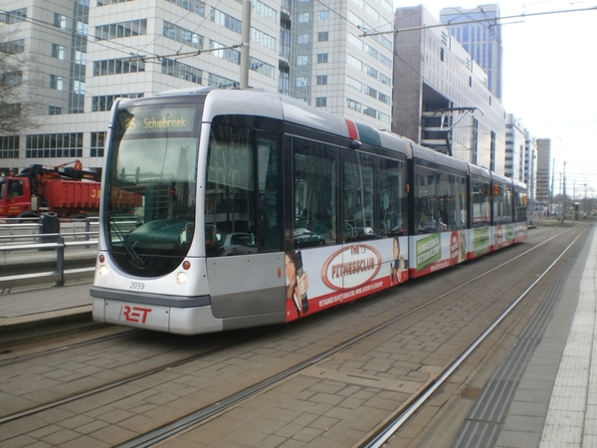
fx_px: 621
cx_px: 298
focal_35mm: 36
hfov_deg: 51.4
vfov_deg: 39.7
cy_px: 224
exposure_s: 1/100
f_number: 4.6
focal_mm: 6.3
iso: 100
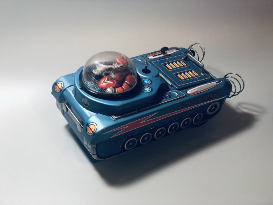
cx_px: 136
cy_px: 102
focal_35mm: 52
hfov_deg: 36.8
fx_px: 410
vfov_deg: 28.0
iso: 100
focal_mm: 6
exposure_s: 1/50
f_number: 2.4
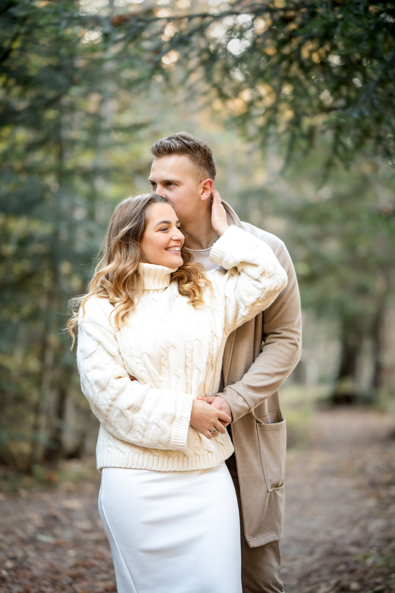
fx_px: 1399
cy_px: 296
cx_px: 198
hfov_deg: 16.1
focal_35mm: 85
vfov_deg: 23.9
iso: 1000
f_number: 2
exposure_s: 1/320
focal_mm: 85
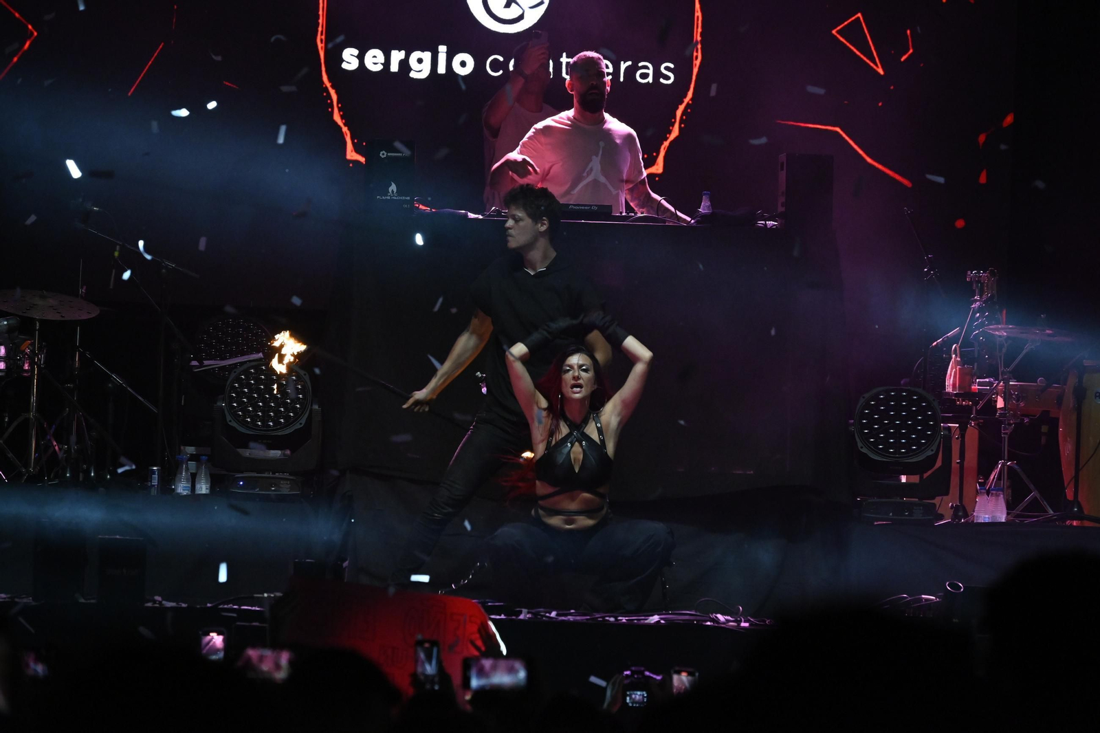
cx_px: 550
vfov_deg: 5.4
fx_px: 7790
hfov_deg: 8.1
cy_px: 366
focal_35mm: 255
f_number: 6.3
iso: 4000
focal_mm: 170
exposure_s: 1/200
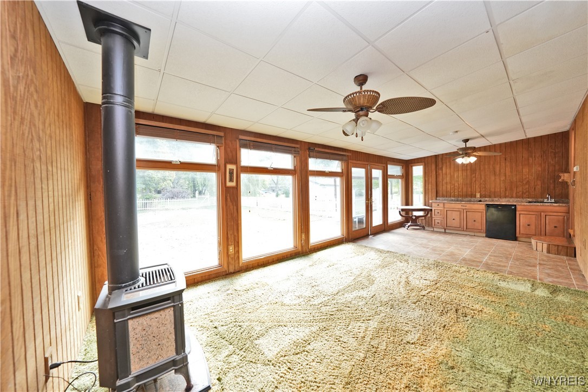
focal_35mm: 12
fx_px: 196
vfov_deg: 90.0
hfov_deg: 112.6
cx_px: 294
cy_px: 196
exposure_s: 1/160
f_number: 4.5
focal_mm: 12
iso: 2000
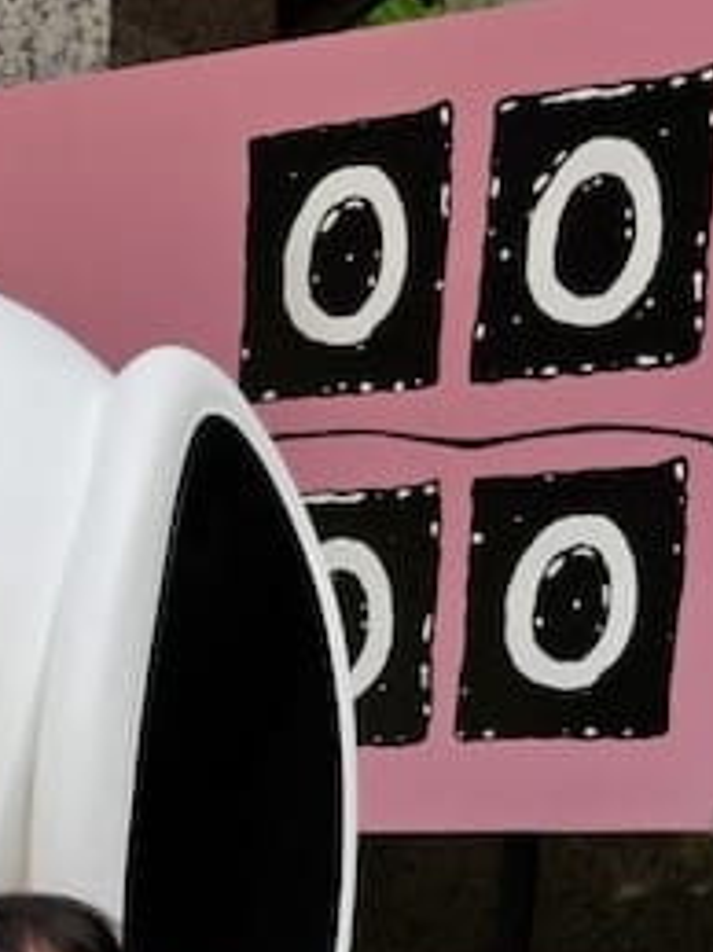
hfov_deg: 18.3
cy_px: 1467
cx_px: -364
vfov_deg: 22.2
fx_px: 1951
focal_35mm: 71
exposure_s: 1/294
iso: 10
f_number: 1.7
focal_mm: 6.3
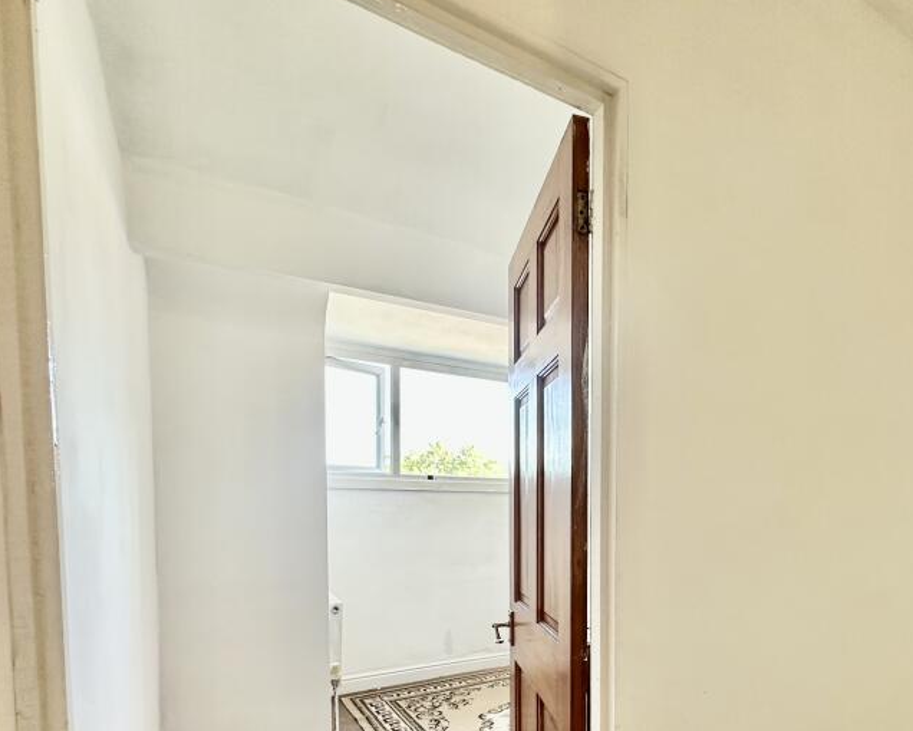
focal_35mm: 22
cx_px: 635
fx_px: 595
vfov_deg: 60.4
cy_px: 529
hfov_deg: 72.0
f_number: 2.2
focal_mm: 2.22
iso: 125
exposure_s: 1/99
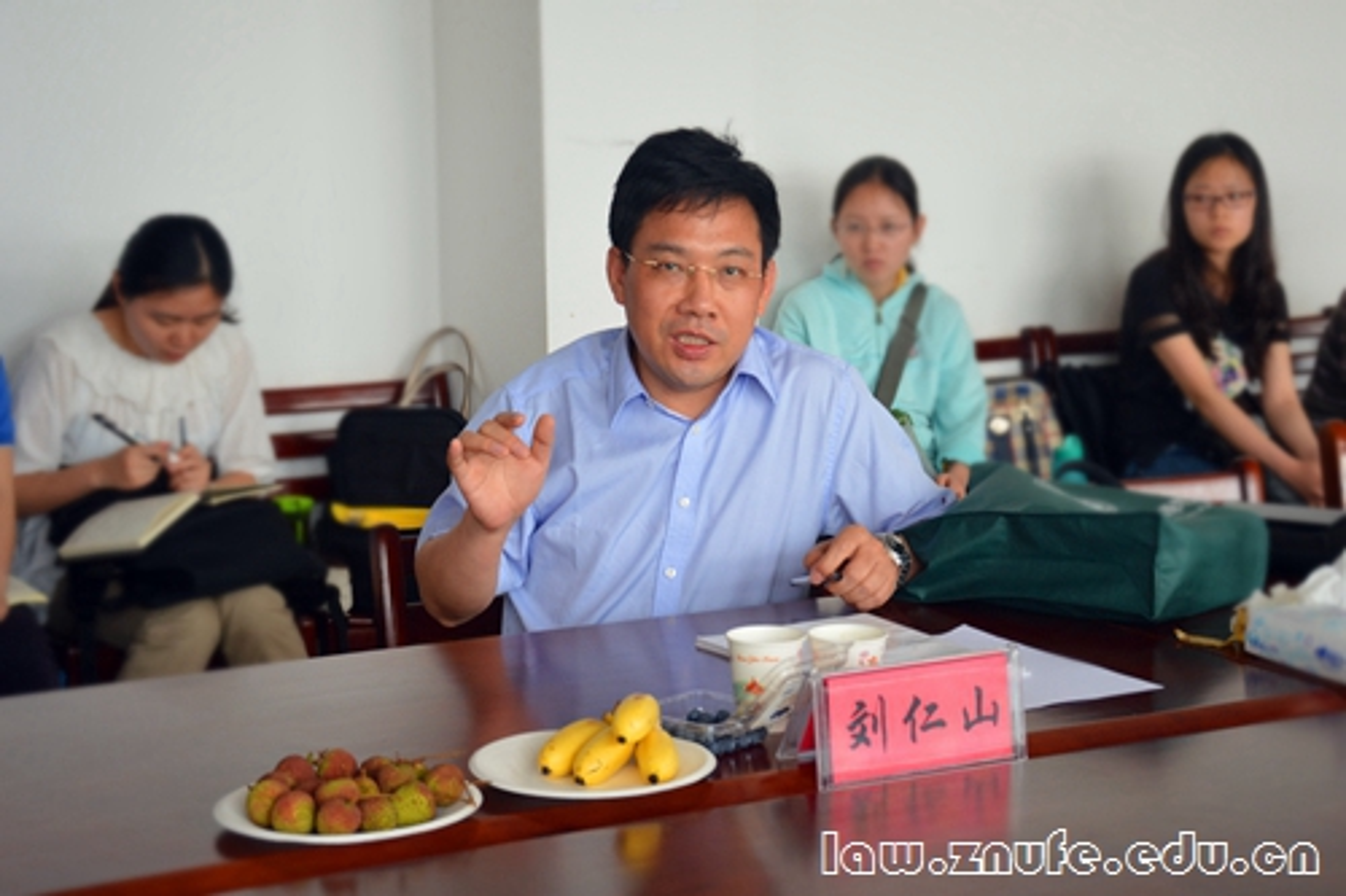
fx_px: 2523
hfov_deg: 29.9
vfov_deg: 20.1
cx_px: 673
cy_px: 448
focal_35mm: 68
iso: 400
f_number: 4.8
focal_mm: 45
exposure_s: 1/30
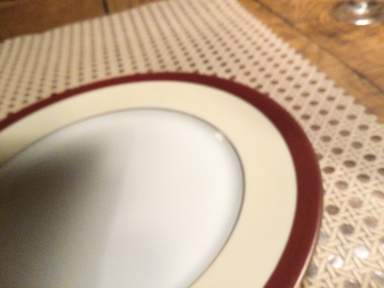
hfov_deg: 58.4
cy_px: 144
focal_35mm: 31
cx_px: 192
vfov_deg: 45.4
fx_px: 344
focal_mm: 3.3
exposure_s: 1/25
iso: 250
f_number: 2.4
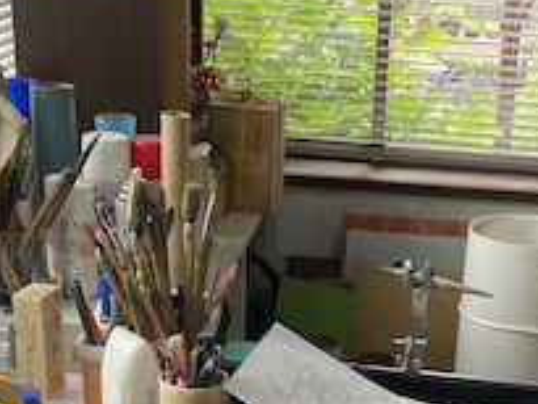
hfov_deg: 24.2
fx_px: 1244
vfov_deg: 17.1
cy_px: 552
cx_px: 375
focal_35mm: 80
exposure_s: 1/120
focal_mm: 4.2
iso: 32
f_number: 1.6
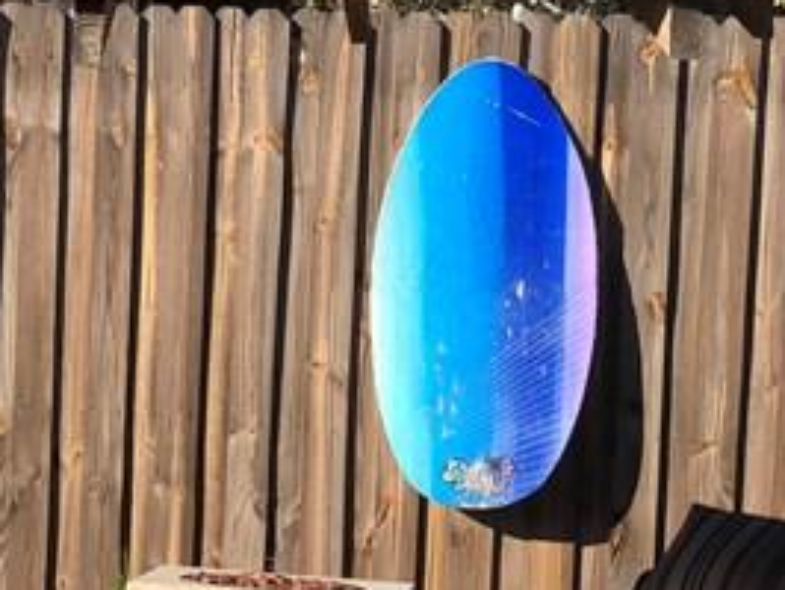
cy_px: 575
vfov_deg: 7.4
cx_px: -478
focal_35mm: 200
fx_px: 4540
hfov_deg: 9.5
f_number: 2.4
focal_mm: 6
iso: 16
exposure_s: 1/623
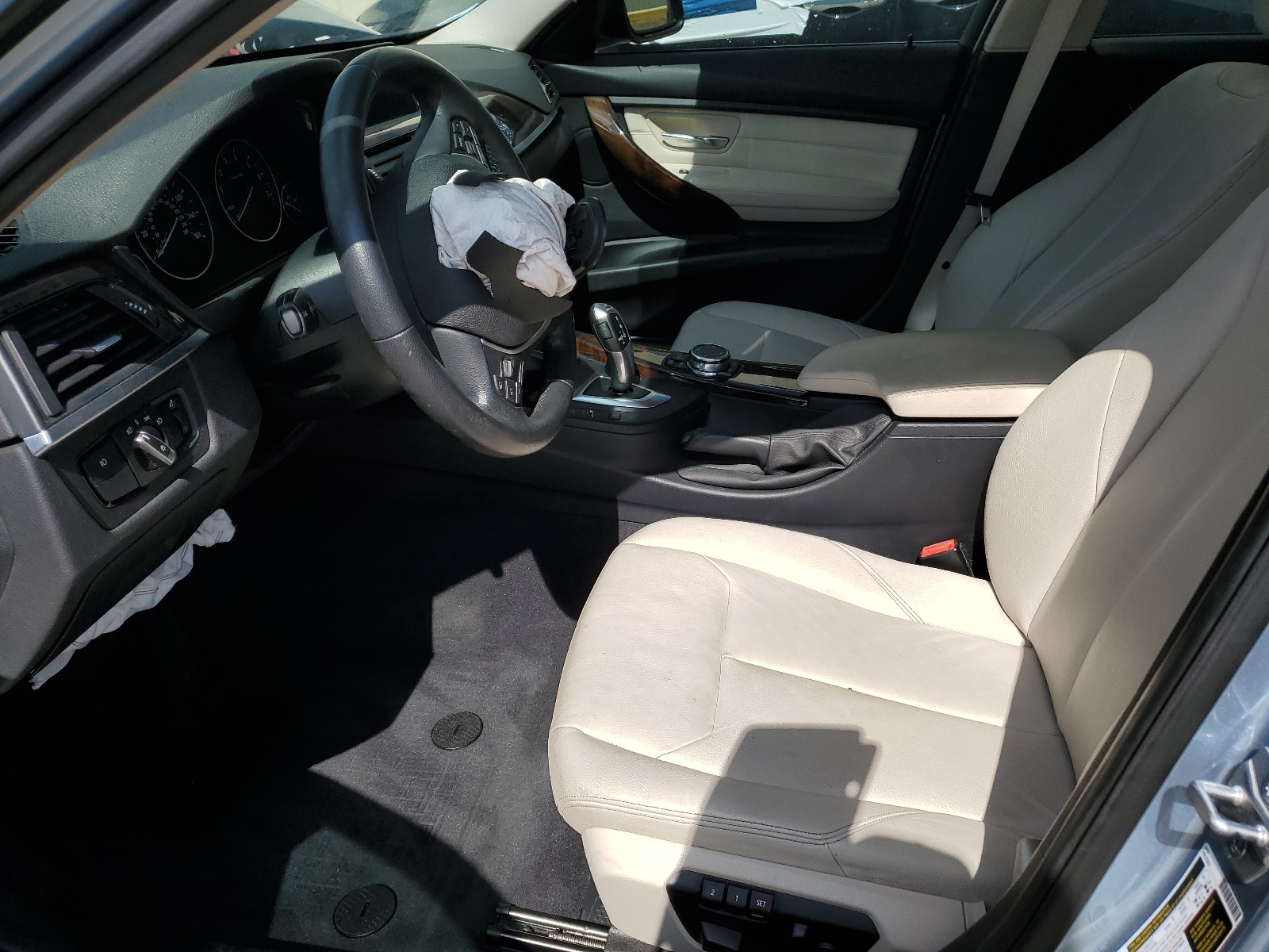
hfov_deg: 67.3
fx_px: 953
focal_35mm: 26
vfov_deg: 53.1
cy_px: 476
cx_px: 634
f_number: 1.5
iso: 50
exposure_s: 1/3333
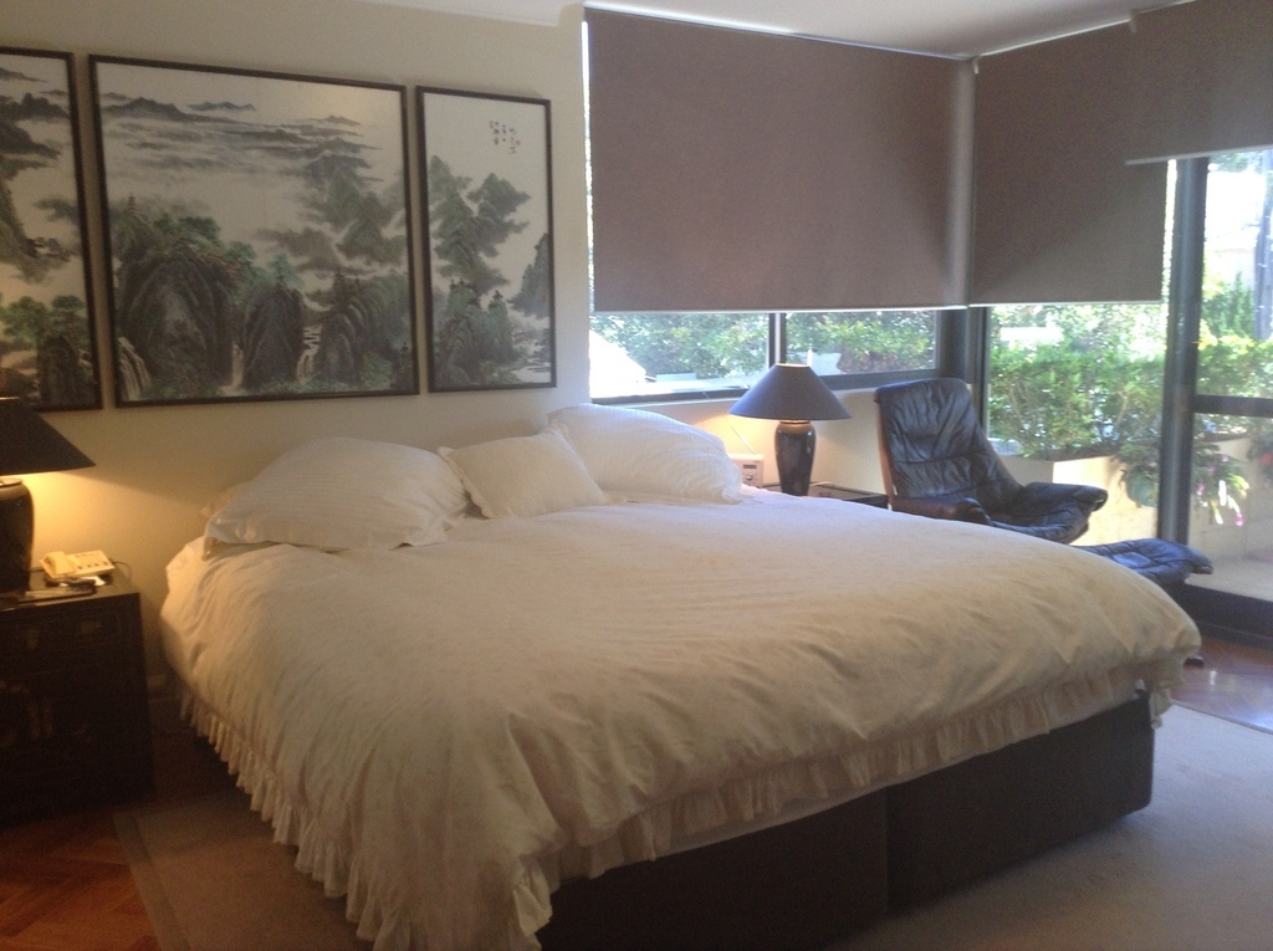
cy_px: 476
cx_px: 636
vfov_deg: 42.8
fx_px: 1212
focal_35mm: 33
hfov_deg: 55.4
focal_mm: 3.3
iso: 50
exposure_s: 1/24
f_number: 2.4
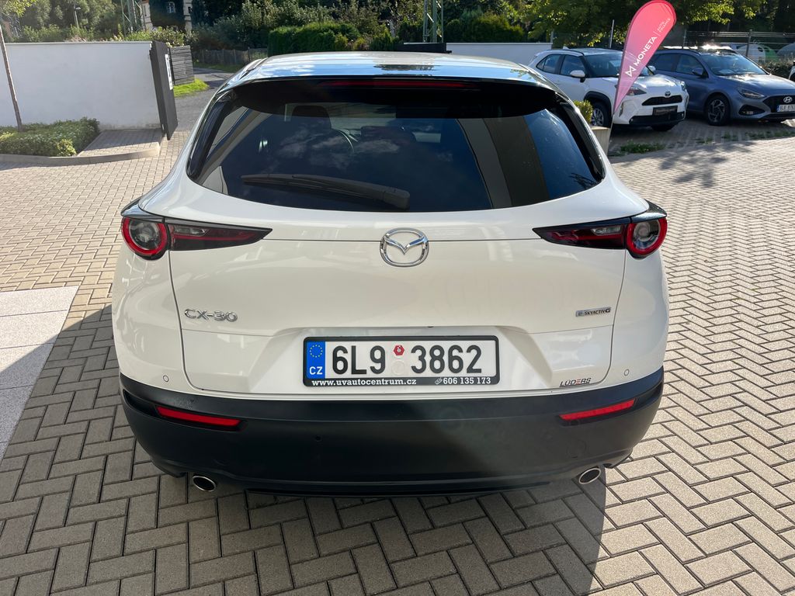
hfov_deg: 67.3
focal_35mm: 26
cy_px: 298
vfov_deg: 53.1
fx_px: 597
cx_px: 398
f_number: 1.6
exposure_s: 1/2571
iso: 50
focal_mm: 5.1
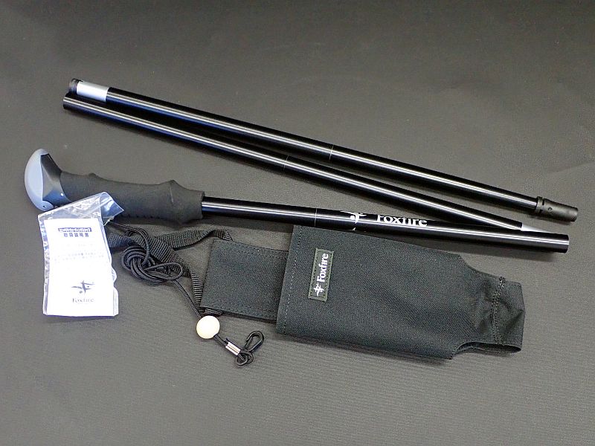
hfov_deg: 43.9
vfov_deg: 33.6
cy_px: 223
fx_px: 739
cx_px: 298
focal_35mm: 43
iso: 800
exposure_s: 1/15
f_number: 2.9
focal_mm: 7.86
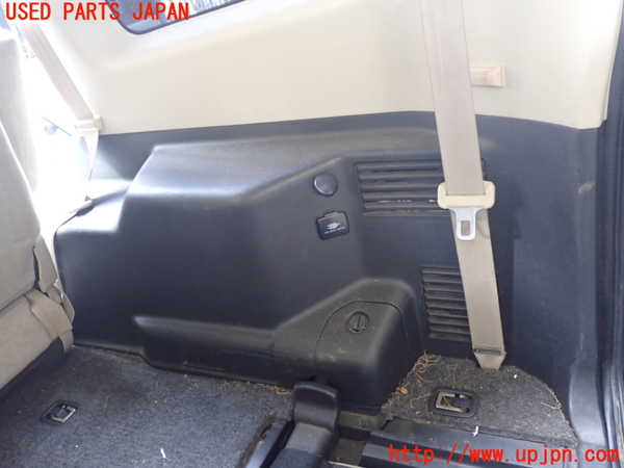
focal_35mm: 30
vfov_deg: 46.8
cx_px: 312
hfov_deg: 60.0
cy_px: 234
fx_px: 541
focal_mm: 5.4
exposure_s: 1/30
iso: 800
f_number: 2.3
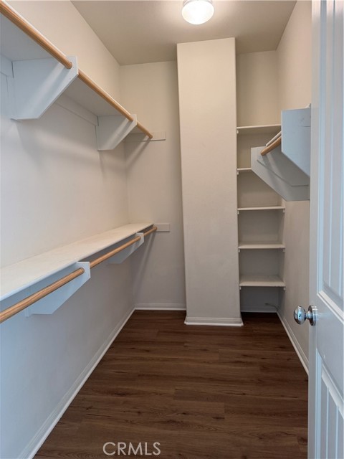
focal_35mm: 24
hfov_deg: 56.8
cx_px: 172
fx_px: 318
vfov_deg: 71.6
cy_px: 230
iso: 200
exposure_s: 1/60
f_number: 1.78
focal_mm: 6.76
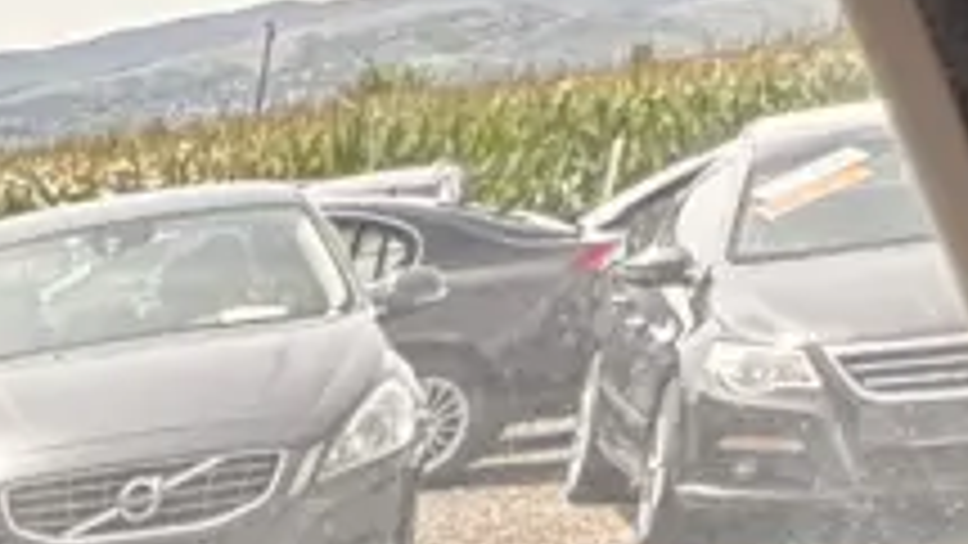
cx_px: -1063
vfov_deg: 8.2
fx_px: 2618
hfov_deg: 15.7
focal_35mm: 102
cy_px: 2023
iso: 40
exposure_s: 1/159
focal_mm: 2.22
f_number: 2.2
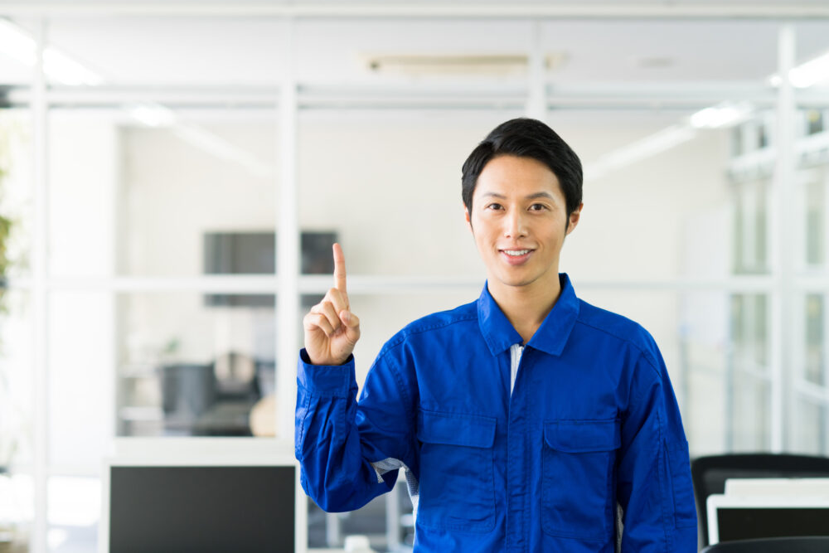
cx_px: 414
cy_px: 276
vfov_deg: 16.1
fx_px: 1958
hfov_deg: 23.9
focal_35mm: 85
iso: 320
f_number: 3.5
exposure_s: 1/125
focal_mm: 85
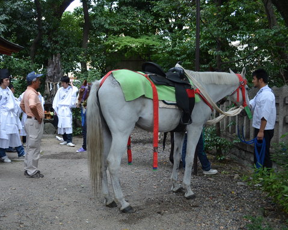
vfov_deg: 34.1
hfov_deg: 41.9
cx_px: 121
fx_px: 375
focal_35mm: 44
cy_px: 113
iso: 280
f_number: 5.6
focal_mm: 24
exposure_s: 1/125
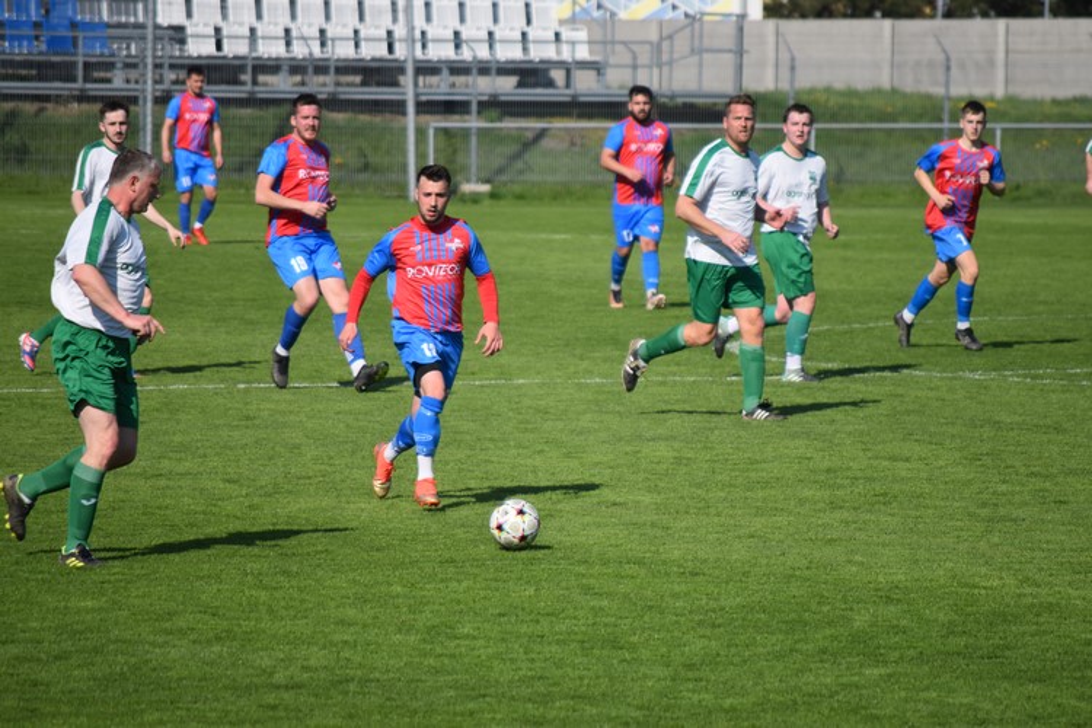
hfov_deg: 6.9
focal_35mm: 300
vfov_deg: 4.6
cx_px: 546
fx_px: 9099
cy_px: 364
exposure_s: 1/2000
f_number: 5.6
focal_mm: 200
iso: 360
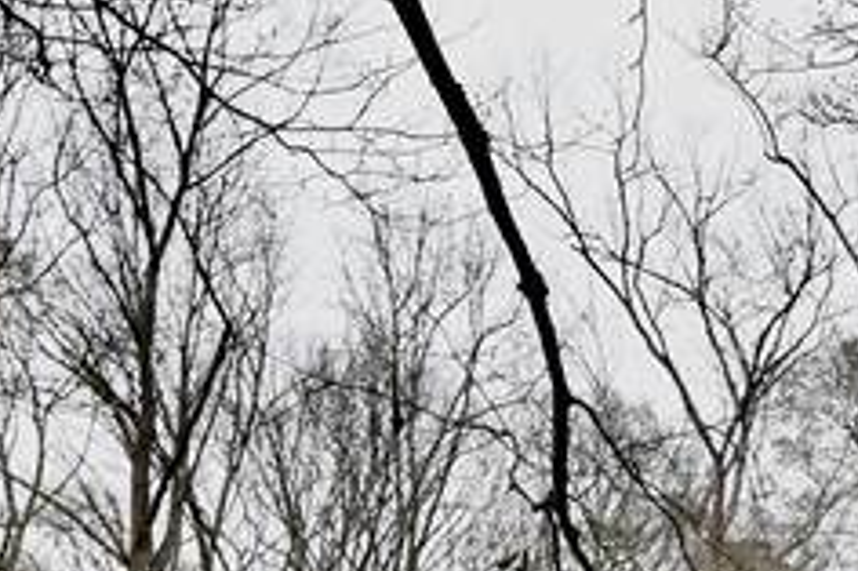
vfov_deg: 17.4
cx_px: 902
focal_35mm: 69
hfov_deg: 27.2
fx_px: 1643
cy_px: 898
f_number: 8
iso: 200
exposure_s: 1/250
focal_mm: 10
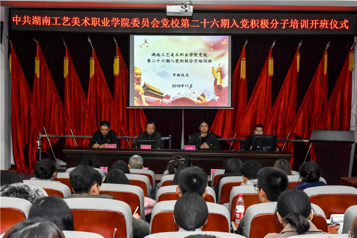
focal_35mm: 45
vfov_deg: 29.9
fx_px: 446
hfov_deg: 43.6
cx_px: 178
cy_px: 119
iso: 2500
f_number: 9
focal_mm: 30
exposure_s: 1/80
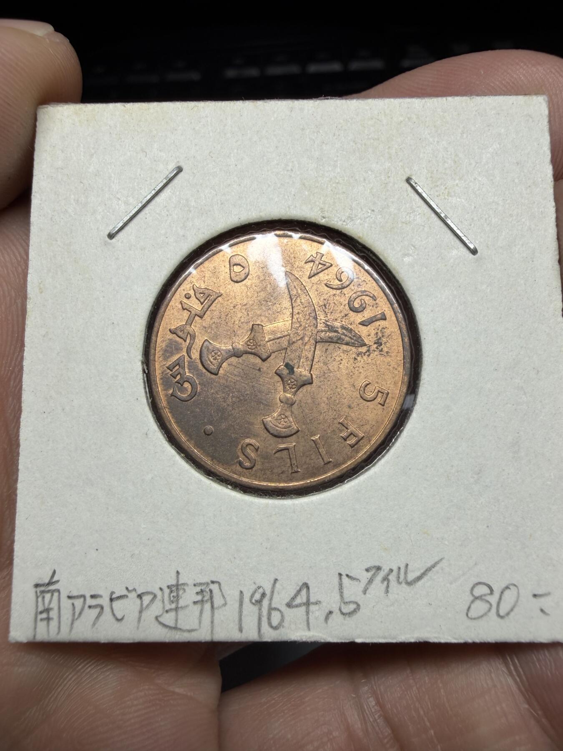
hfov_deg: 53.1
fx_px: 564
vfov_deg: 67.3
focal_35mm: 26
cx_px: 282
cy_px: 376
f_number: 2.2
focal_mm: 2.22
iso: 40
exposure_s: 1/216
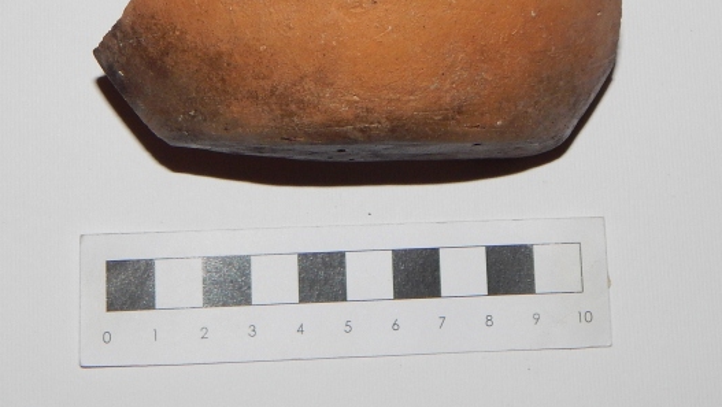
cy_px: -99
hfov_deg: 23.4
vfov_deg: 12.9
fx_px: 1743
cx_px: 358
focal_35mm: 91
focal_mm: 7.7
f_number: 7.1
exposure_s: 1/30
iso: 200
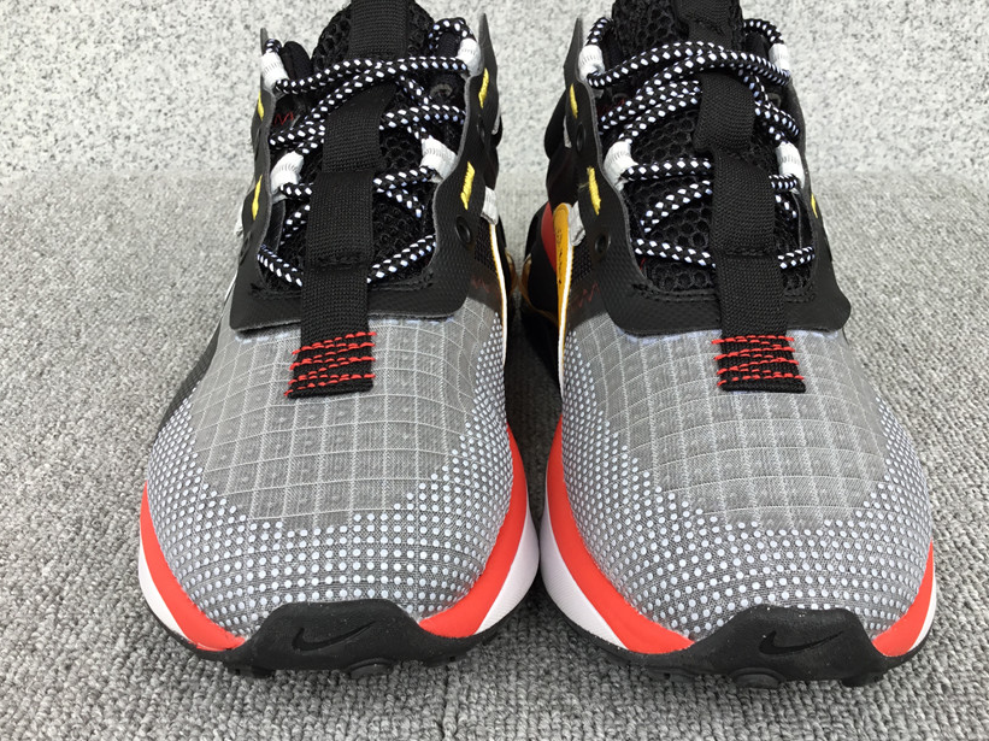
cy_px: 368
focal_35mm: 34
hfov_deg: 53.9
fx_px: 971
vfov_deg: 41.8
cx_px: 526
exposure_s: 1/121
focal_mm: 3.3
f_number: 2.4
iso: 25
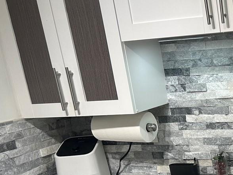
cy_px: 182
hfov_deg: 24.8
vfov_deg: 20.0
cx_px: 280
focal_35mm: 71
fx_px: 478
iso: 80
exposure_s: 1/120
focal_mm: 5.7
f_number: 1.5
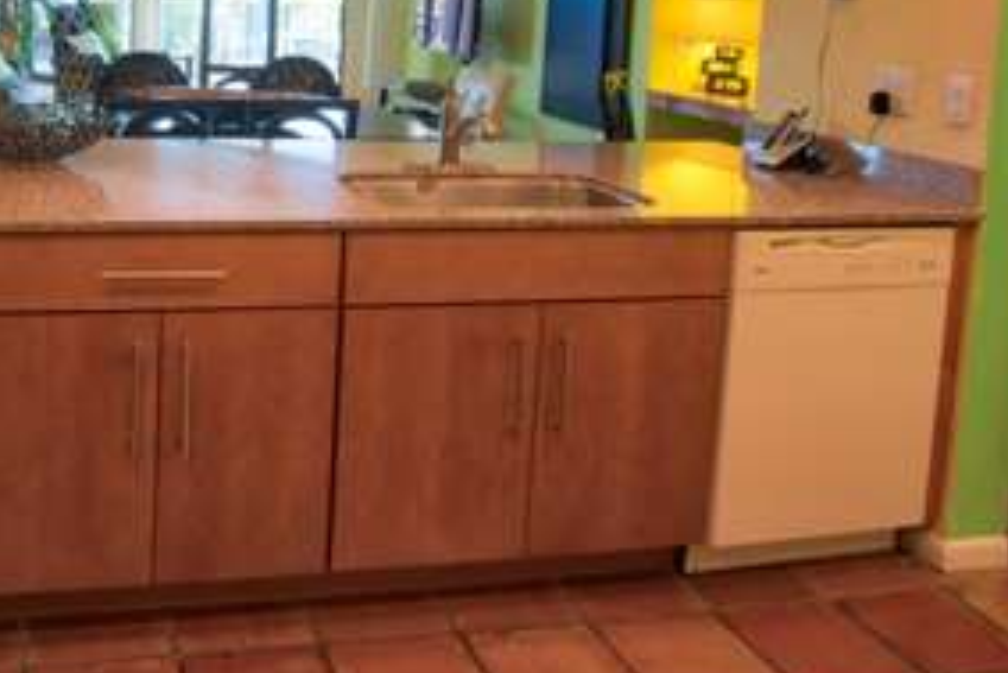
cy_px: 32
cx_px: 217
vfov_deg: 32.8
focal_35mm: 38
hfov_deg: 48.1
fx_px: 1064
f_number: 10
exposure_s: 1/6
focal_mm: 14
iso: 400
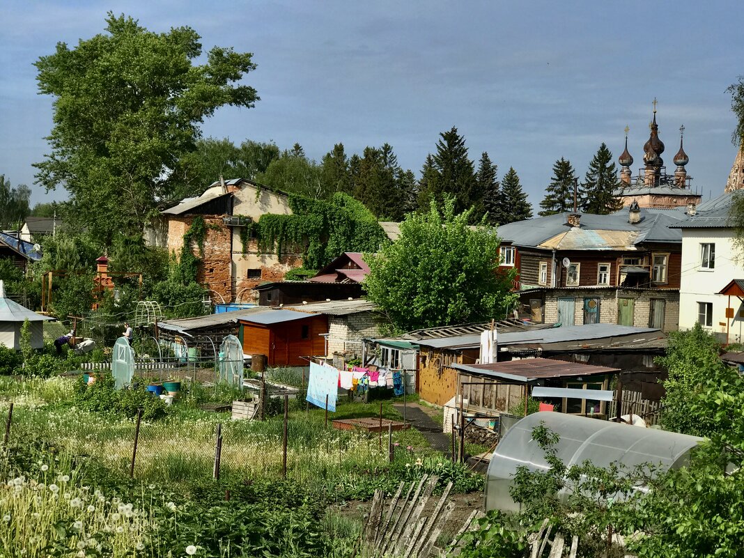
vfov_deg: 25.7
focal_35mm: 57
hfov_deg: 33.8
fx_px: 1225
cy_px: 279
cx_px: 372
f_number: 2.8
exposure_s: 1/921
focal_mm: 6.6
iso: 20
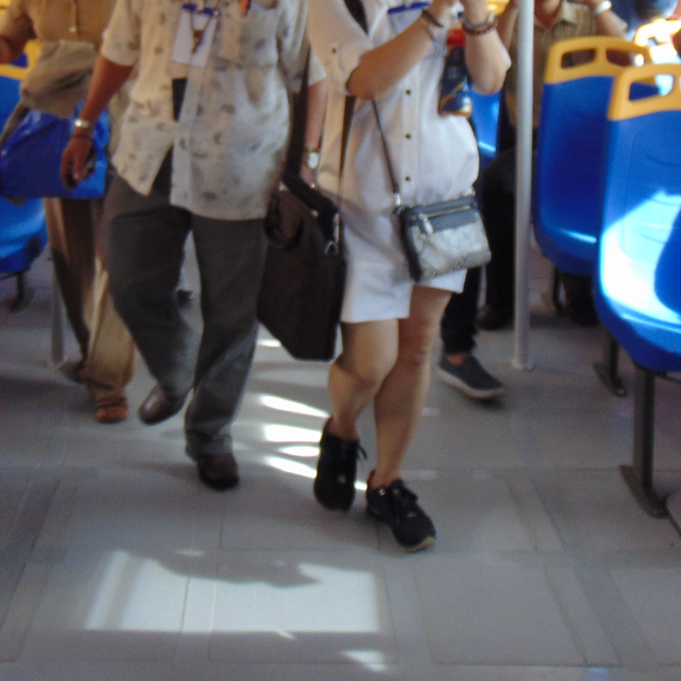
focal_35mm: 53
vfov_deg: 30.9
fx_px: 1180
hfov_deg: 32.1
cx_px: 273
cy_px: 78
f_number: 3
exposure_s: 1/80
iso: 80
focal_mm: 4.5
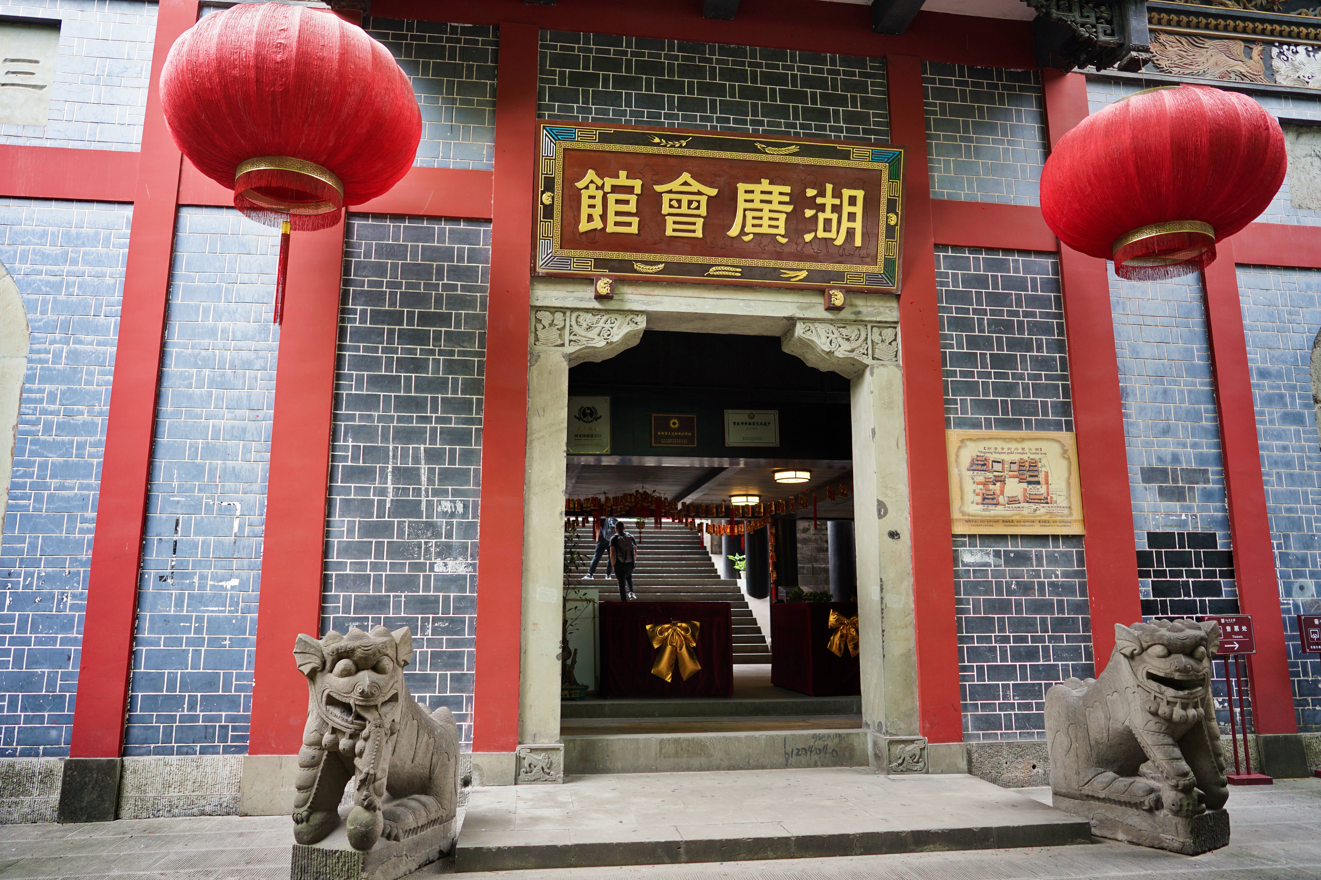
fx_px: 917
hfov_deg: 71.5
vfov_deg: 51.3
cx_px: 660
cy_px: 440
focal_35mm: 25
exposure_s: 1/60
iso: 100
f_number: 2
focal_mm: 25
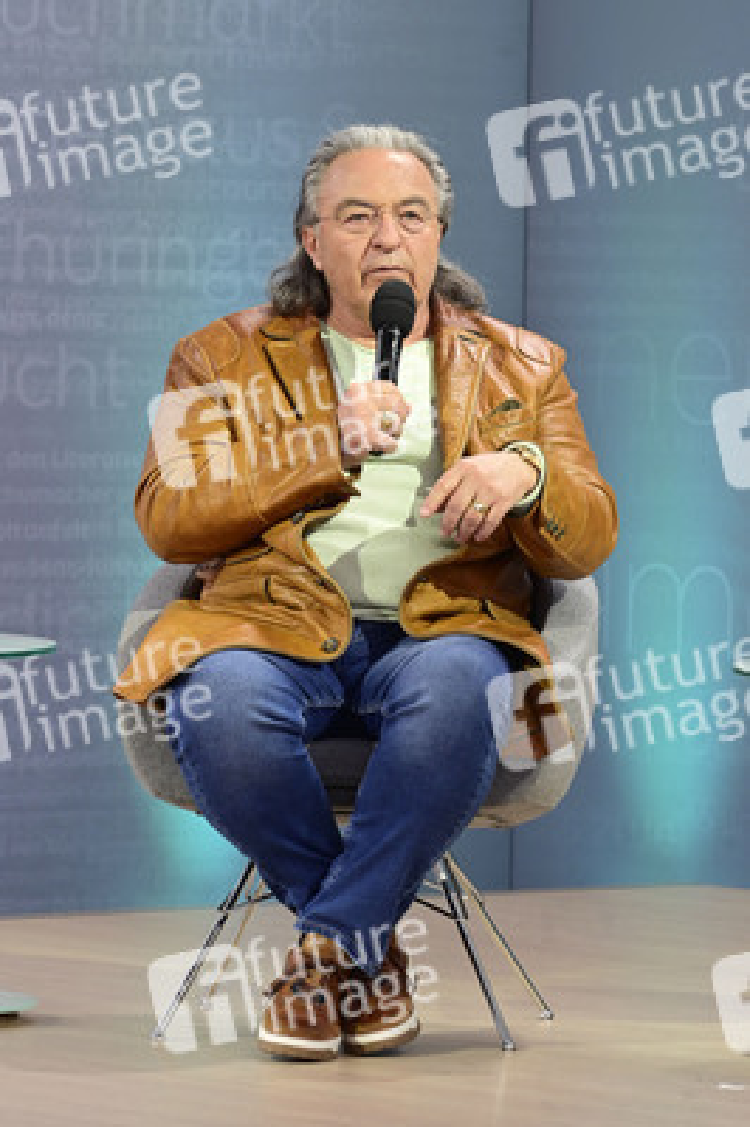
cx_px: 375
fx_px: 6260
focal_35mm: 200
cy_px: 564
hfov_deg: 6.9
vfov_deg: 10.3
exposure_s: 1/320
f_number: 7.1
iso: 1600
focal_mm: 200
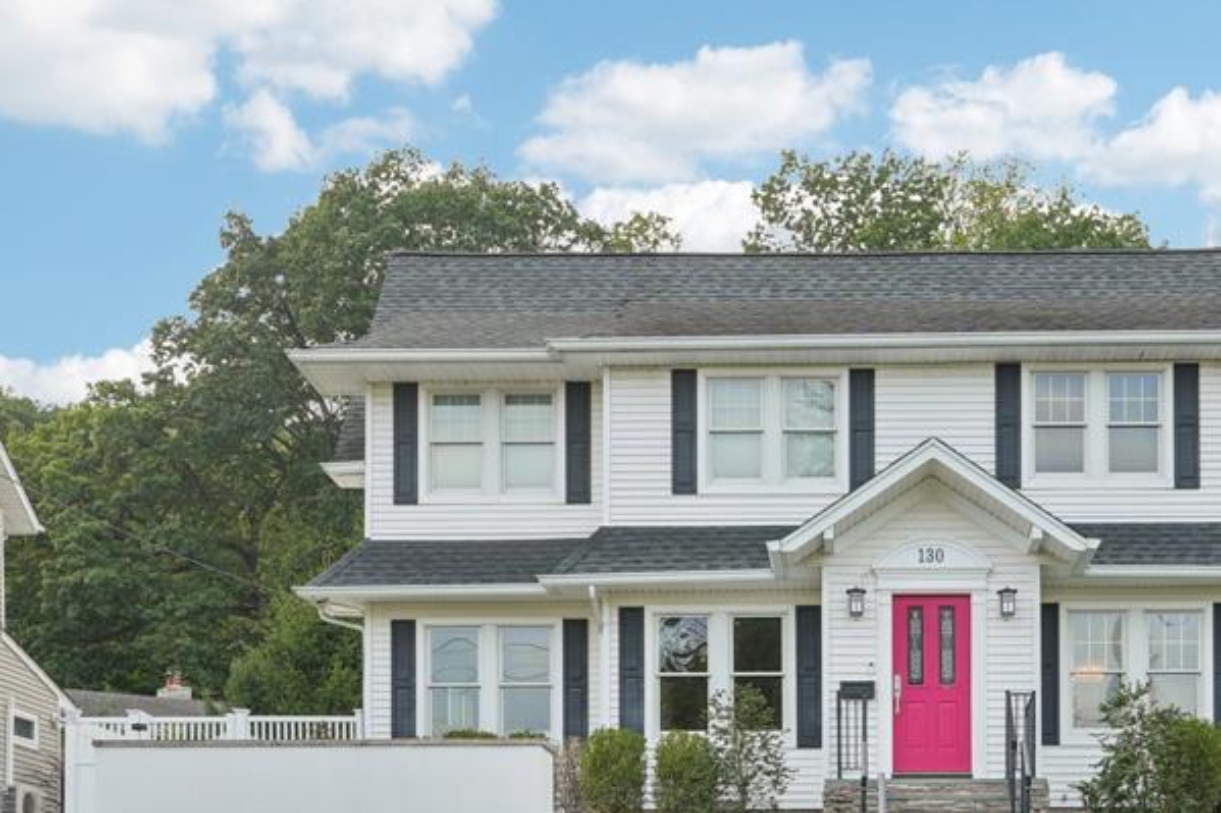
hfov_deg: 37.0
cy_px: 615
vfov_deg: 25.2
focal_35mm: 53
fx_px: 1797
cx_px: 840
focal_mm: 31
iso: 100
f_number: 9
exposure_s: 1/80
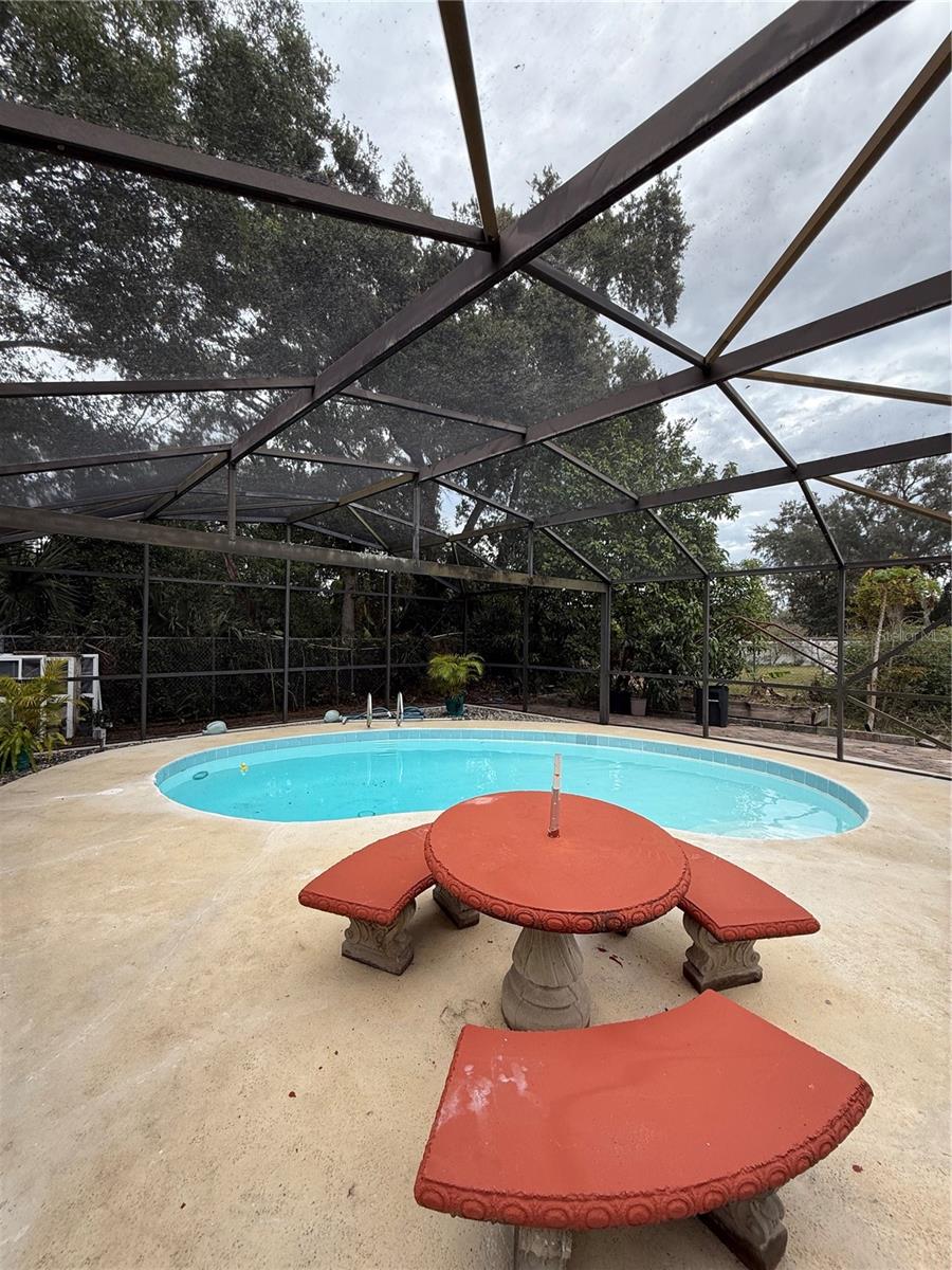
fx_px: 513
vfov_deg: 102.1
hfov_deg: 85.7
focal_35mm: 14
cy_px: 635
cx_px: 476
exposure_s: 1/99
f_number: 2.2
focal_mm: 2.22
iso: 64
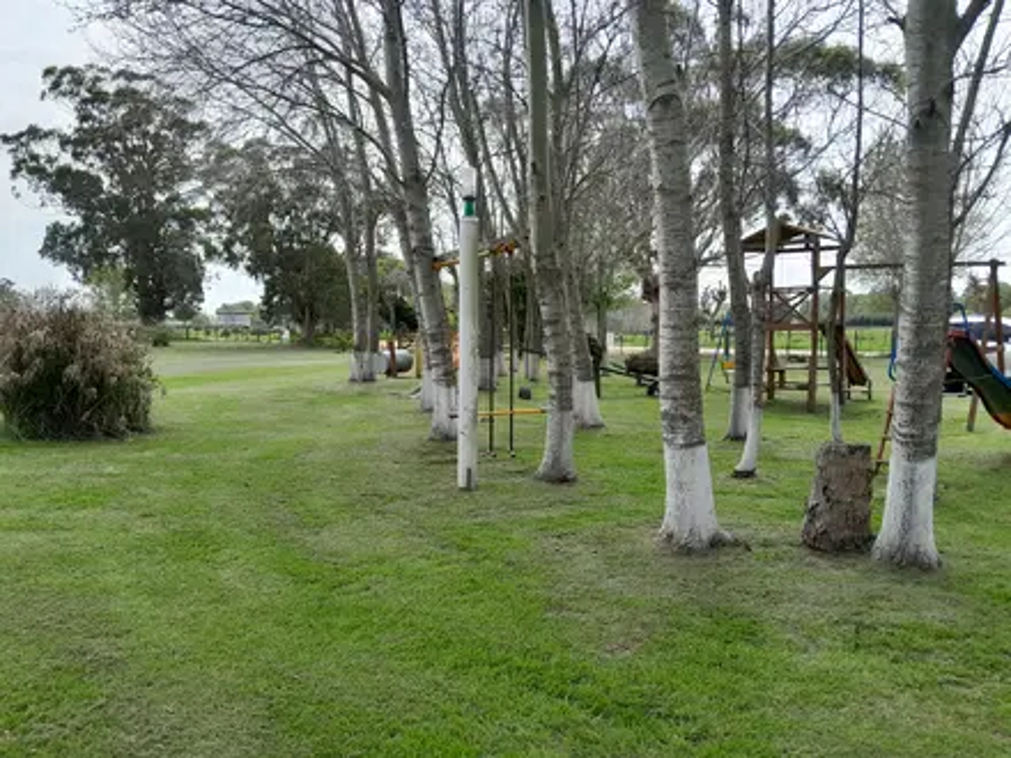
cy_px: 379
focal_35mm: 26
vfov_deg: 53.1
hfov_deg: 67.3
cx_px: 506
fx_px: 759
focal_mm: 3.98
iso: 40
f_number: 1.8
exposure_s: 1/283
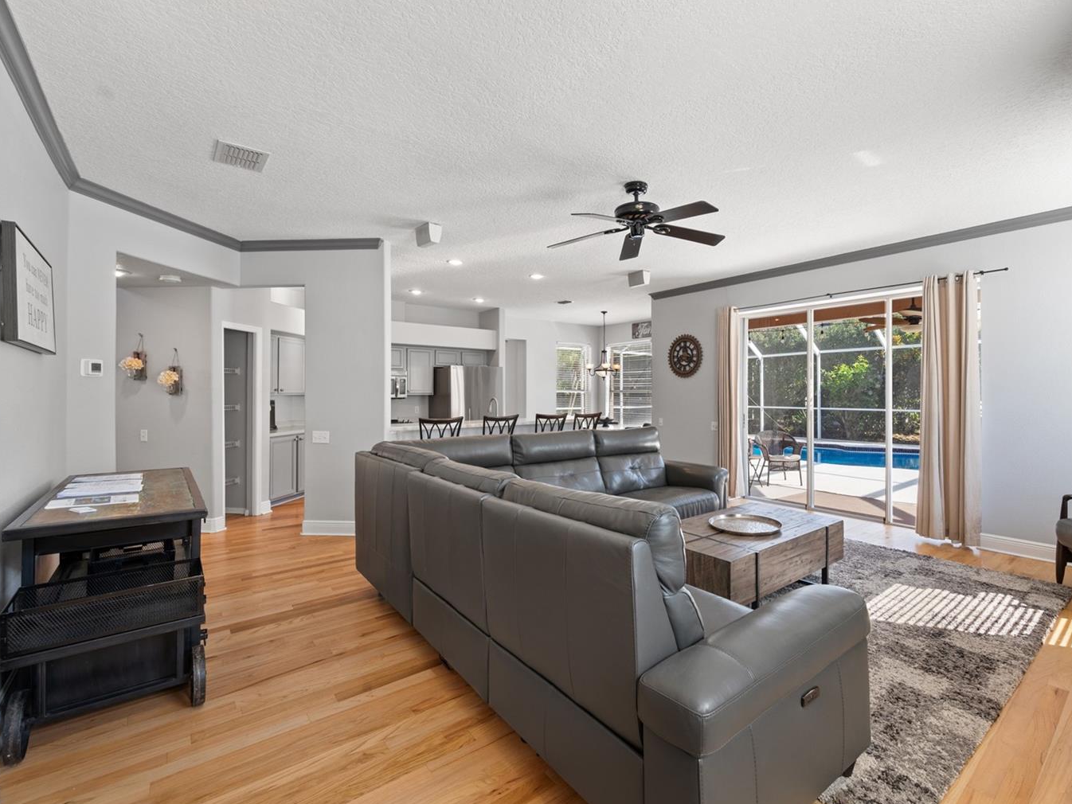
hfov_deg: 94.1
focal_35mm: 16
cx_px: 600
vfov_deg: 78.1
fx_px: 496
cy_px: 397
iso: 250
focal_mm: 14
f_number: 9
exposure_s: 1/4
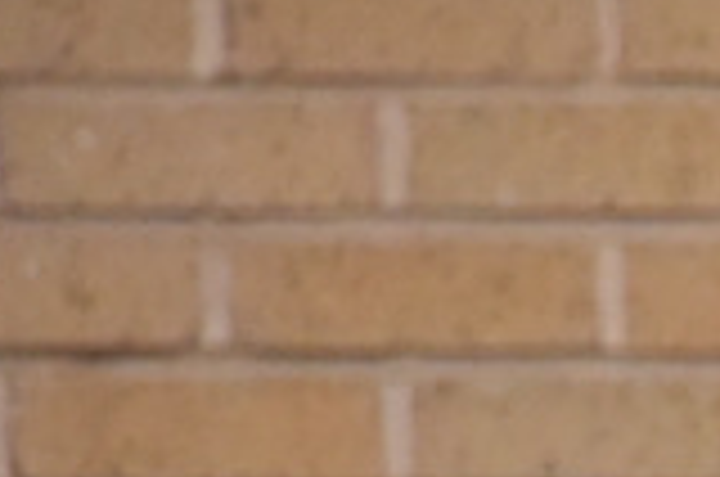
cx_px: 2182
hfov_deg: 1.1
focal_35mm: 1879
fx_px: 37505
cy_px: 1456
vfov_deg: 0.7
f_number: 5.6
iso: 5600
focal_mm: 300
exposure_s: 1/200
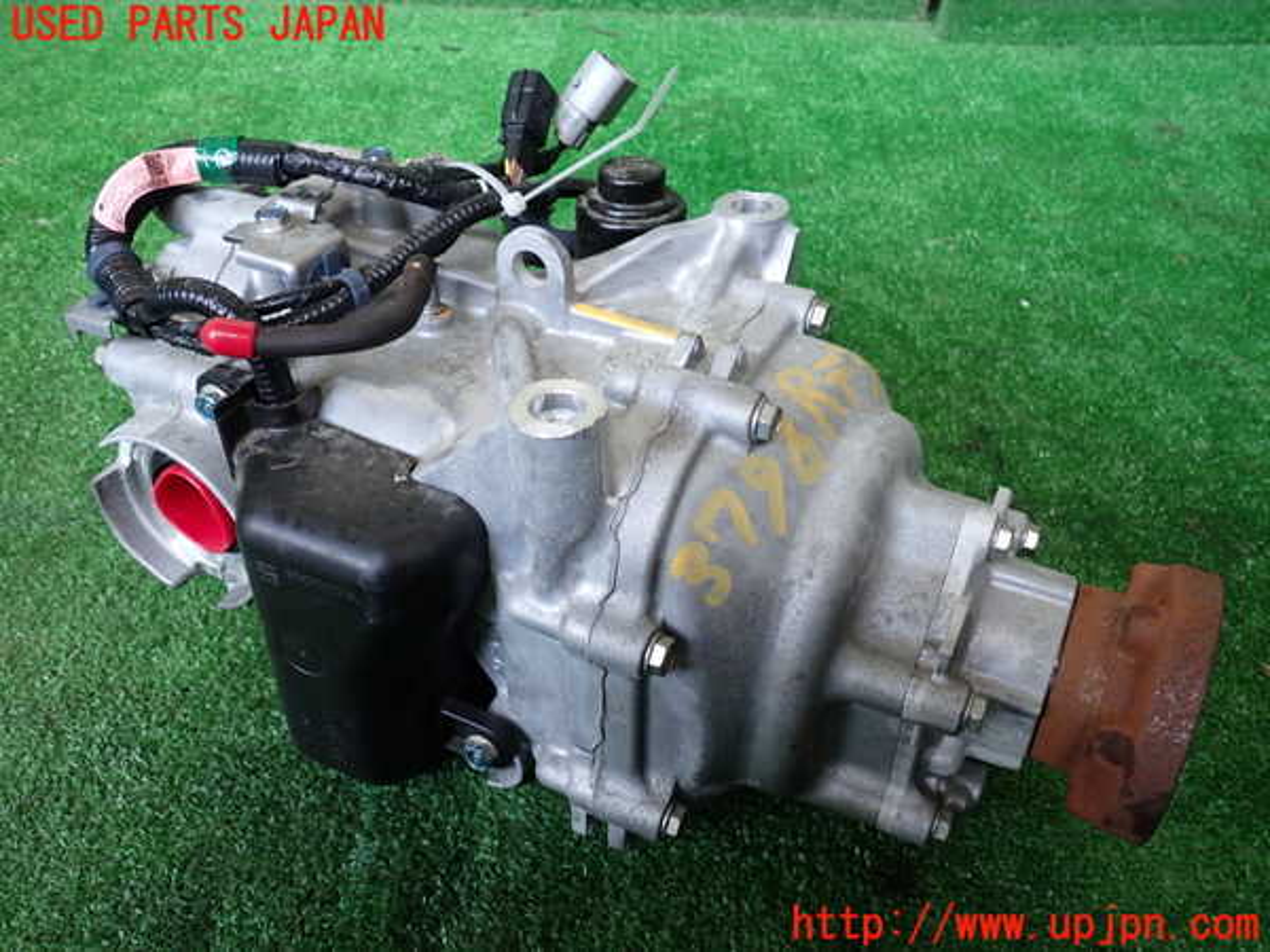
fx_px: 1101
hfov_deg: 60.0
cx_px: 635
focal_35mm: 30
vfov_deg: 46.8
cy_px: 476
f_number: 2.3
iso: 200
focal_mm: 5.4
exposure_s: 1/50
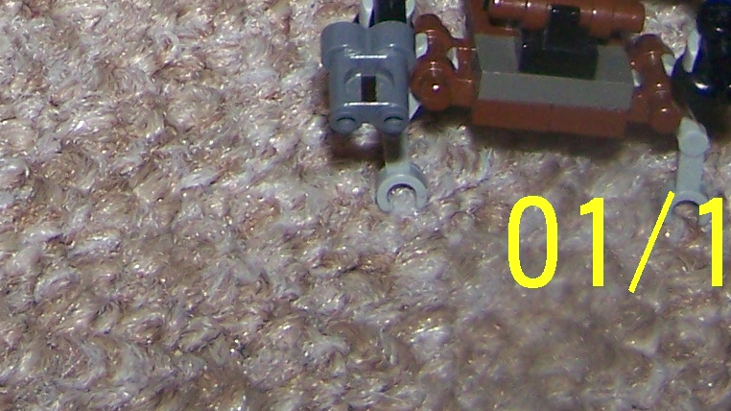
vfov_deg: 6.8
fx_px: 3236
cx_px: -219
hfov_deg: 12.5
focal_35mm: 167
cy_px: -592
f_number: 2.8
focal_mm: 6.3
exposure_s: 1/60
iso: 80
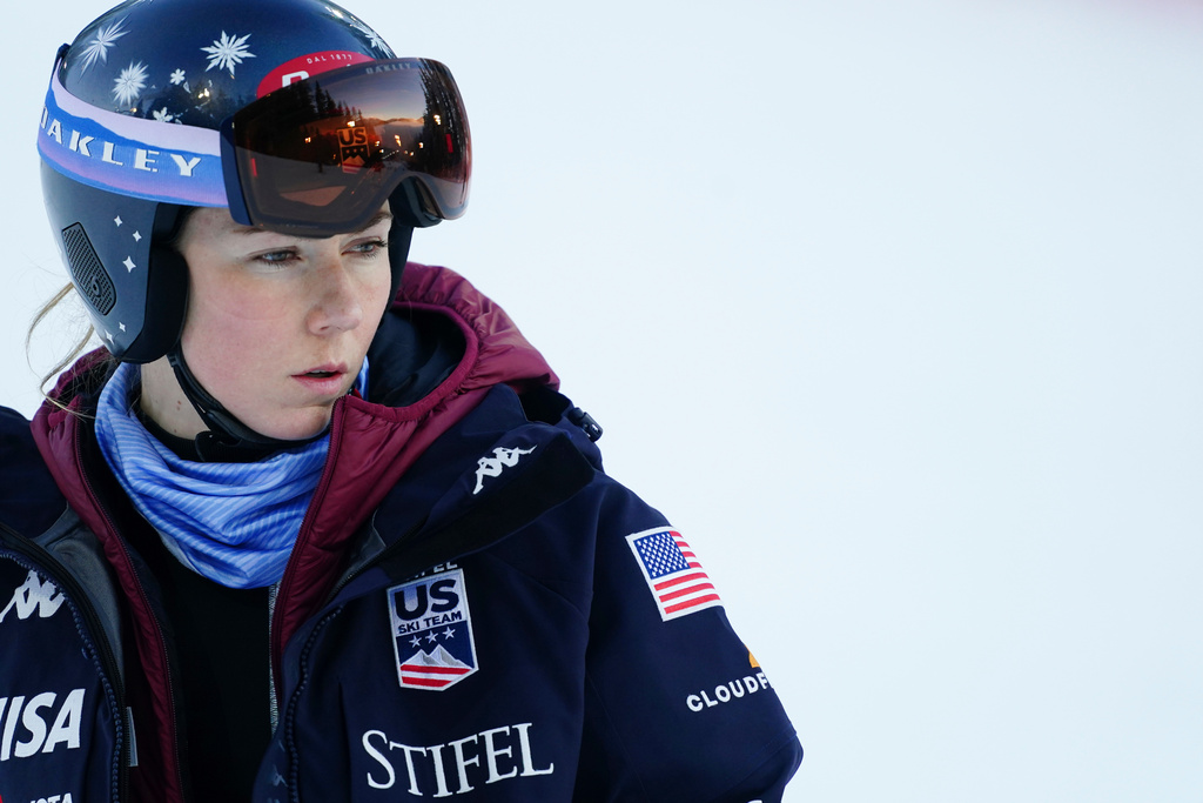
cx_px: 602
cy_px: 402
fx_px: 14036
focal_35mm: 420
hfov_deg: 4.9
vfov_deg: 3.3
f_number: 4
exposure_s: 1/1250
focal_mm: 420
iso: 1600
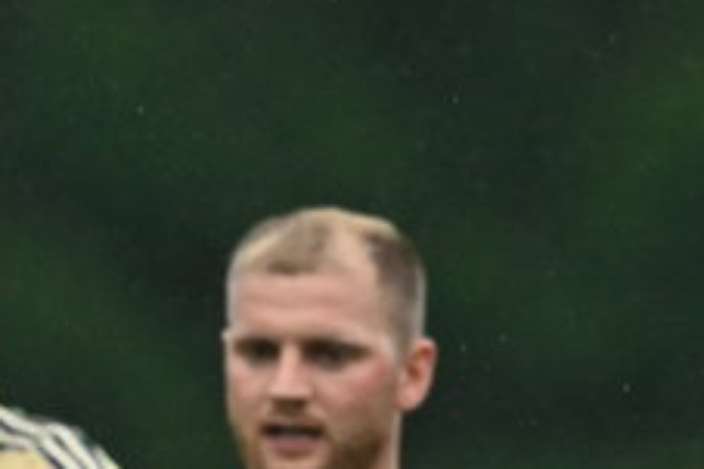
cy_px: 1169
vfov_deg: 0.6
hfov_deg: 1.0
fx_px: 41290
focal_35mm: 2113
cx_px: 341
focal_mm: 400
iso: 4000
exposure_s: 1/1250
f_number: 4
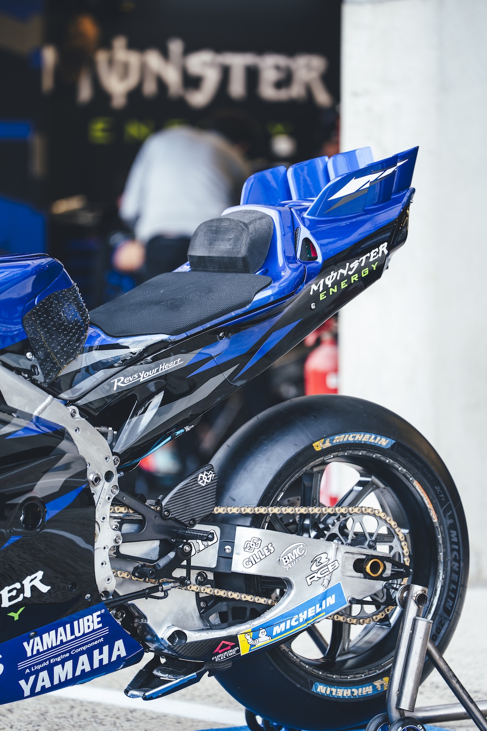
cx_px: 244
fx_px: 3653
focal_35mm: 180
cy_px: 366
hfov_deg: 7.6
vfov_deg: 11.4
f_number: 2.8
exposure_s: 1/200
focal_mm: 180
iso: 100
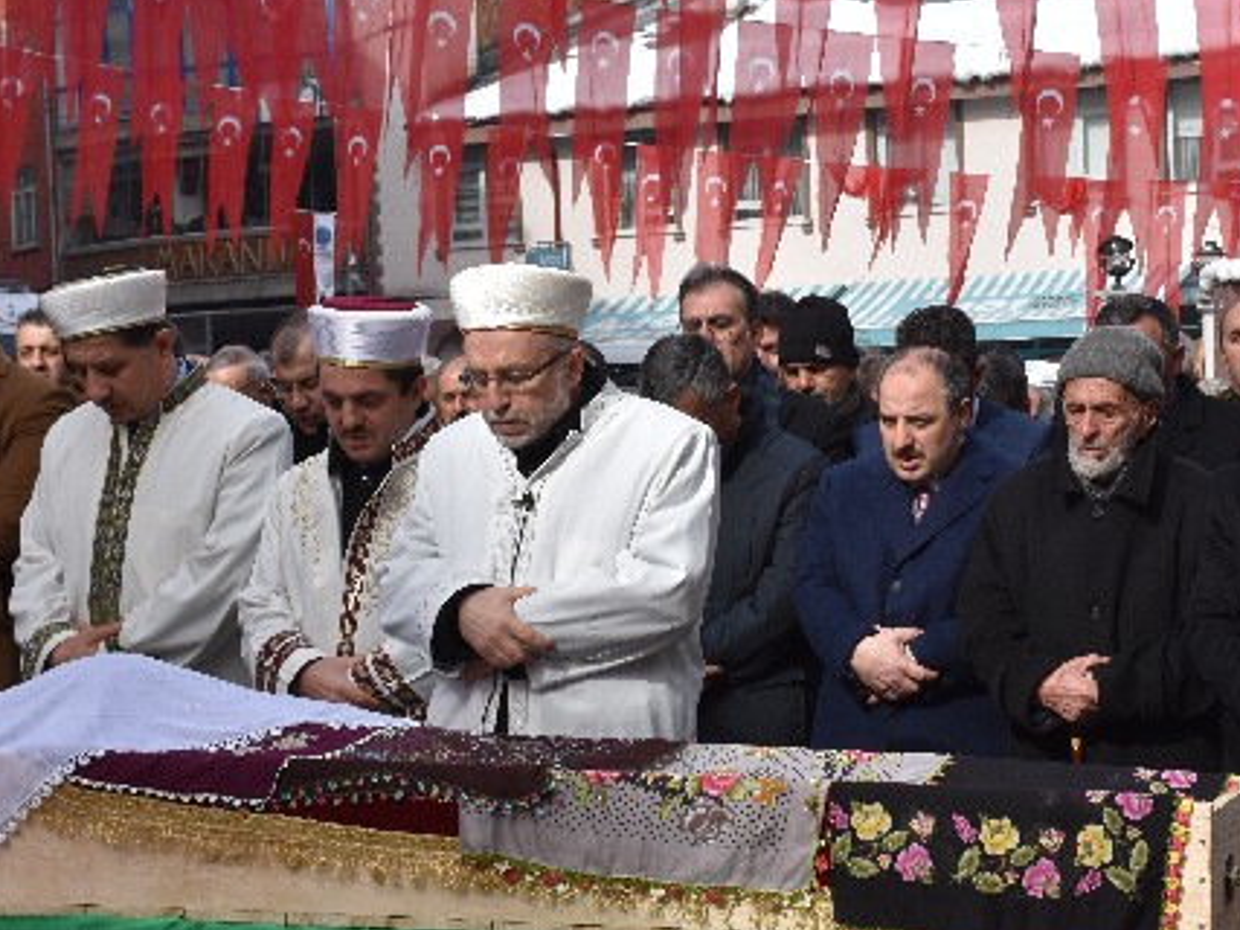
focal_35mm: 95
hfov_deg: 20.6
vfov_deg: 15.5
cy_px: 400
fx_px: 3402
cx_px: 784
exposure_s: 1/640
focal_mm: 42
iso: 500
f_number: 13
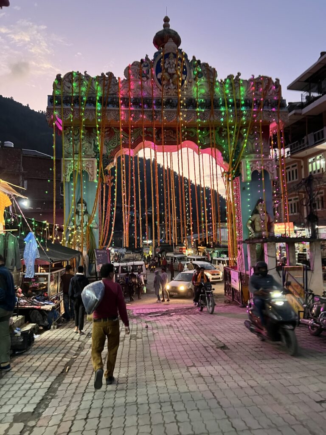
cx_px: 163
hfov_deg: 53.1
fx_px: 326
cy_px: 218
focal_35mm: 26
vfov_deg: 67.3
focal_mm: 5.7
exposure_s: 1/33
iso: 400
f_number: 1.5
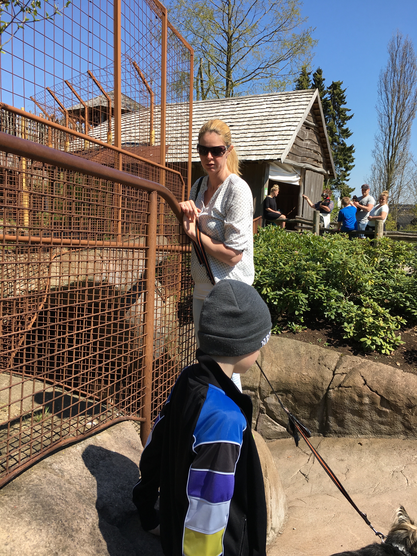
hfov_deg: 48.2
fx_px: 466
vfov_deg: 61.7
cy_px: 278
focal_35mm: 29
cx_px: 208
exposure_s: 1/1166
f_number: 2.2
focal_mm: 4.15
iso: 25
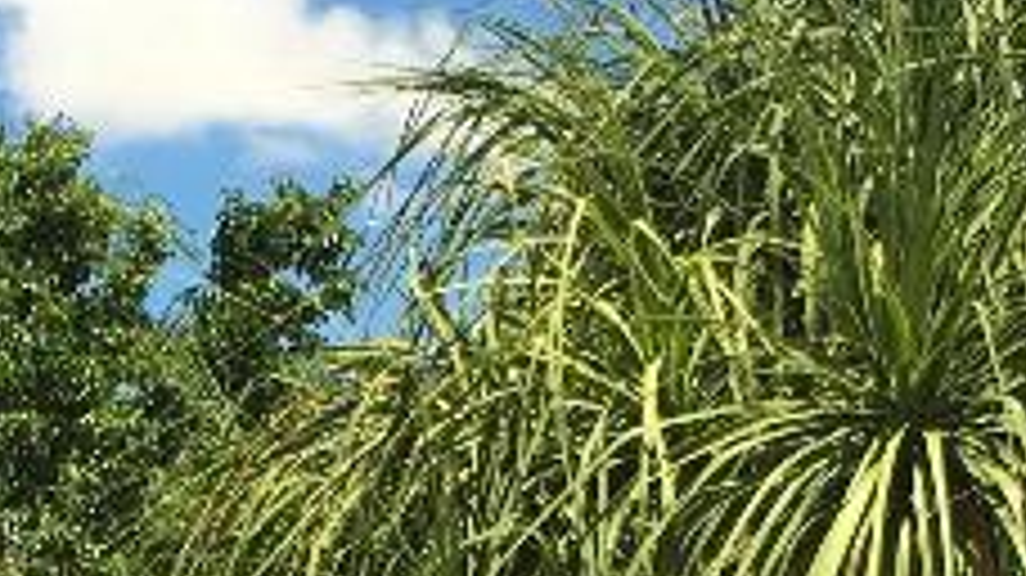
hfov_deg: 15.1
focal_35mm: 142
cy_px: 1058
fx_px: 3861
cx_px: 468
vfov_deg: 8.2
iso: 25
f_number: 2.2
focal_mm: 4.15
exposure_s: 1/1115
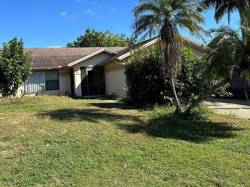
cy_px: 66
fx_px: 246
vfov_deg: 41.4
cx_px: 93
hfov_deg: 53.4
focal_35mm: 34
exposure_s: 1/2967
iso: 80
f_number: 1.78
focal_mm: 6.86
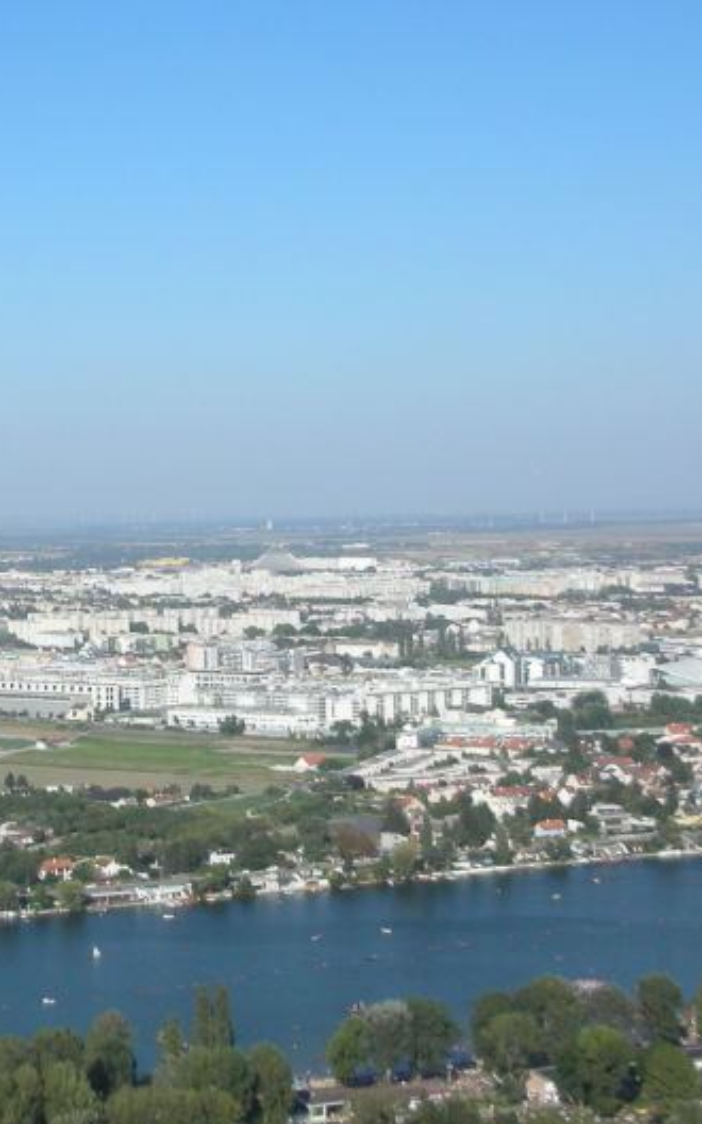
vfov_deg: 28.5
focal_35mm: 72
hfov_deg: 17.7
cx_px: 19
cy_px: 441
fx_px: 2204
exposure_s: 1/102
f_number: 8.5
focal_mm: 5.8
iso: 50
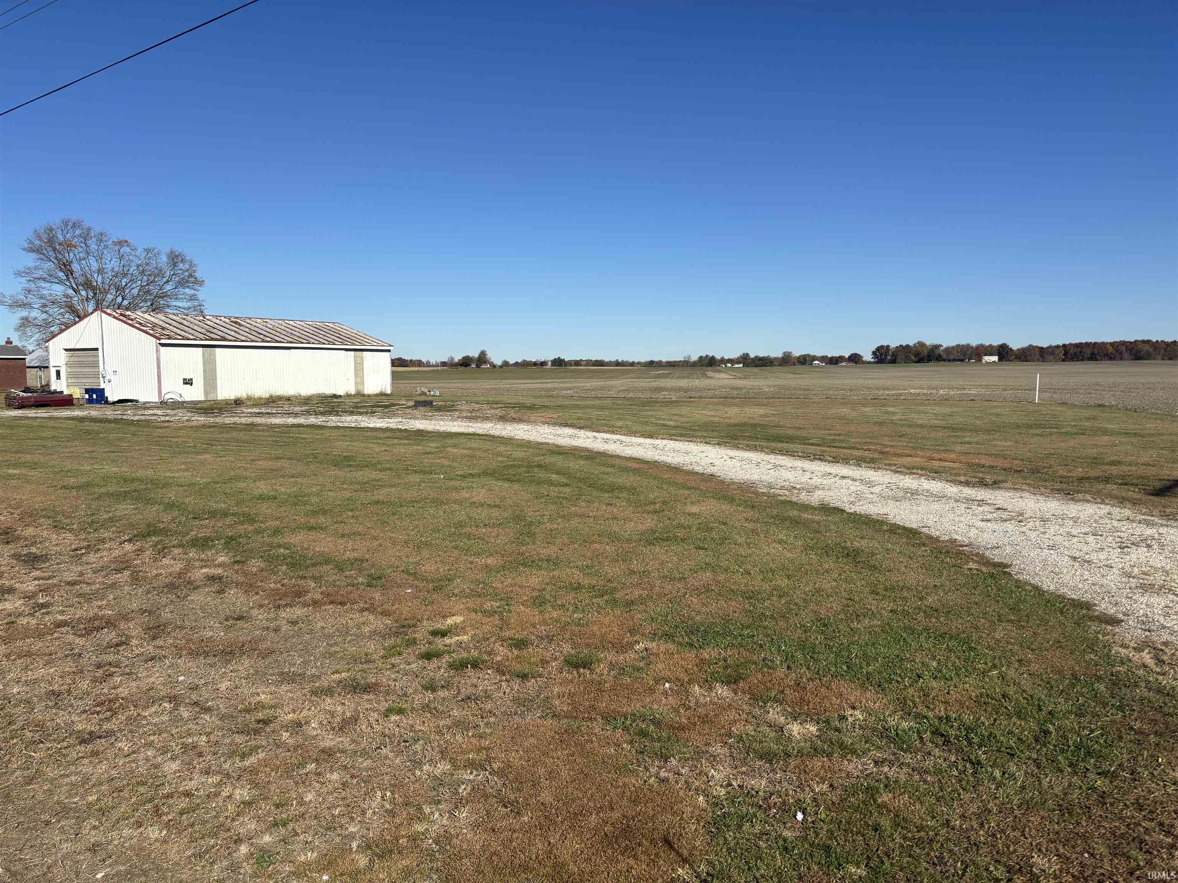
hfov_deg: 67.3
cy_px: 442
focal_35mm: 26
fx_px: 885
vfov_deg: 53.1
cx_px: 589
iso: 50
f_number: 1.6
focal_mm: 5.96
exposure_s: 1/5952
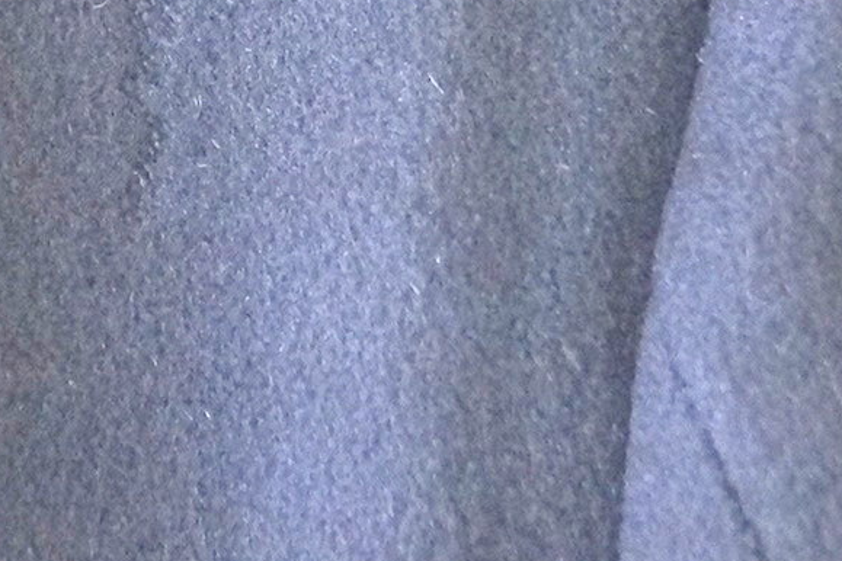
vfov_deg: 8.9
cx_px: 159
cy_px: -185
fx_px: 3555
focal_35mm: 152
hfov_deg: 13.4
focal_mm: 28
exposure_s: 1/60
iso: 3200
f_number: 4.5
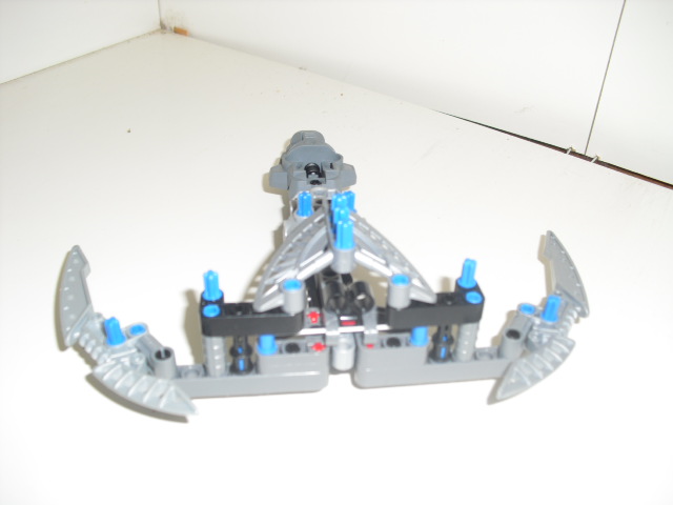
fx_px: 700
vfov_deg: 39.7
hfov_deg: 51.4
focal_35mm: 36
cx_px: 336
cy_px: 252
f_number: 3.1
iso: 64
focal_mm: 6.3
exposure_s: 1/60
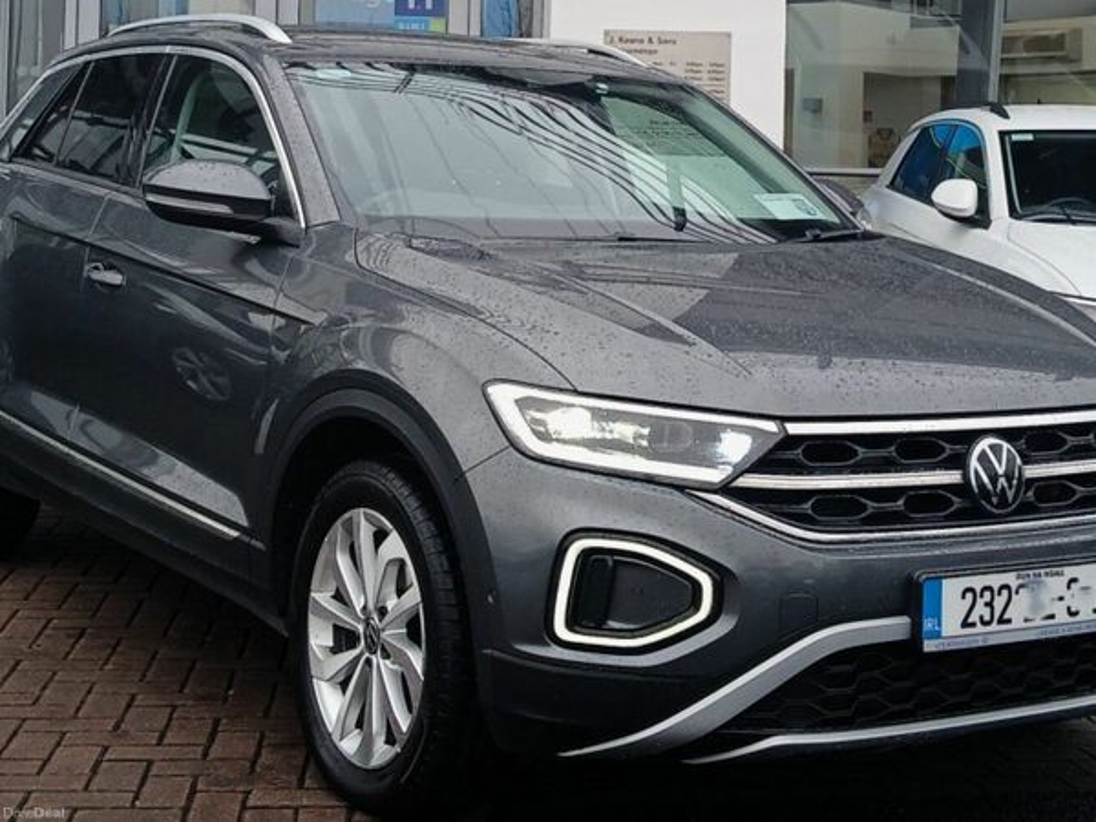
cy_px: 411
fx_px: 823
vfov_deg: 53.1
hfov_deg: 67.3
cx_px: 548
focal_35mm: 26
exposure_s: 1/50
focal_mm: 3.98
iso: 32
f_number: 1.8
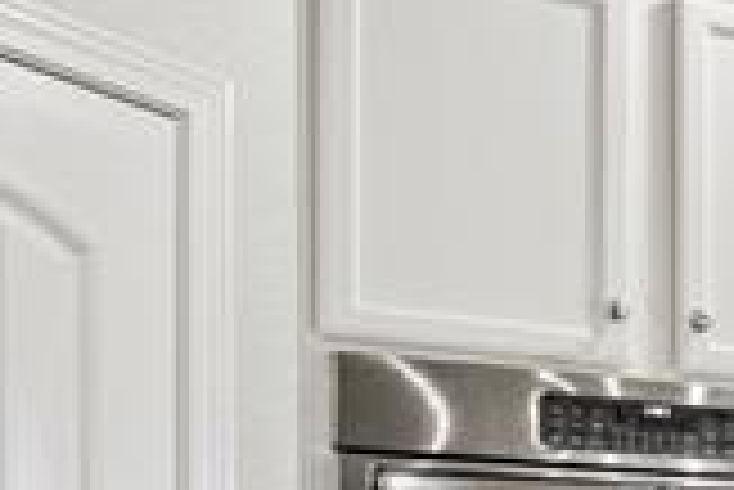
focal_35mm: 94
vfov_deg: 13.9
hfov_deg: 14.4
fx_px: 1918
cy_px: 661
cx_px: 1765
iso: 800
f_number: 11
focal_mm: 15
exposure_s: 1/13
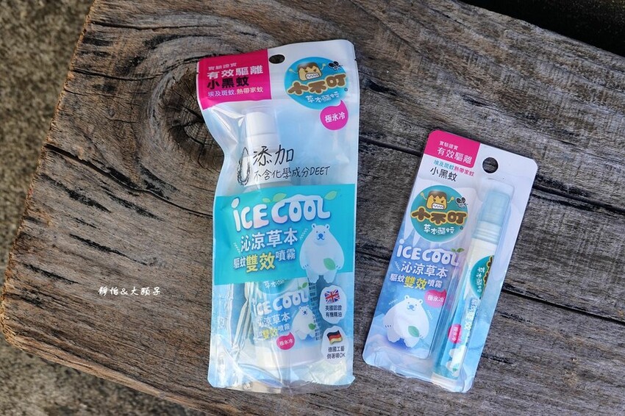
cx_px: 312
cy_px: 208
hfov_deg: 41.9
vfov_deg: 28.6
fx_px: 816
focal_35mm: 47
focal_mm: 17.53
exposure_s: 1/125
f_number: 4
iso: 125
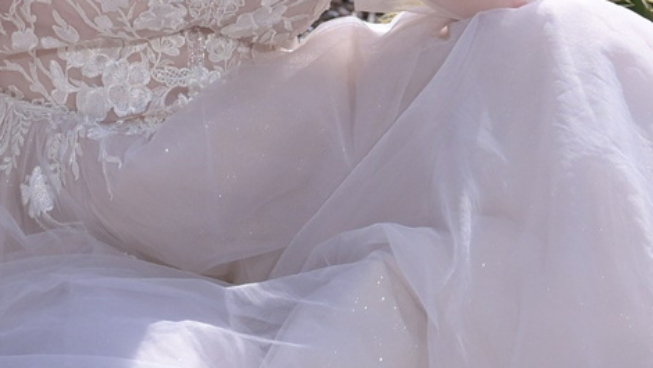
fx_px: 4643
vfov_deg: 4.5
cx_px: -17
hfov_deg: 8.0
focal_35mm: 268
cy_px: -401
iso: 100
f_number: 3.5
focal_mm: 47
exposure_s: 1/2000
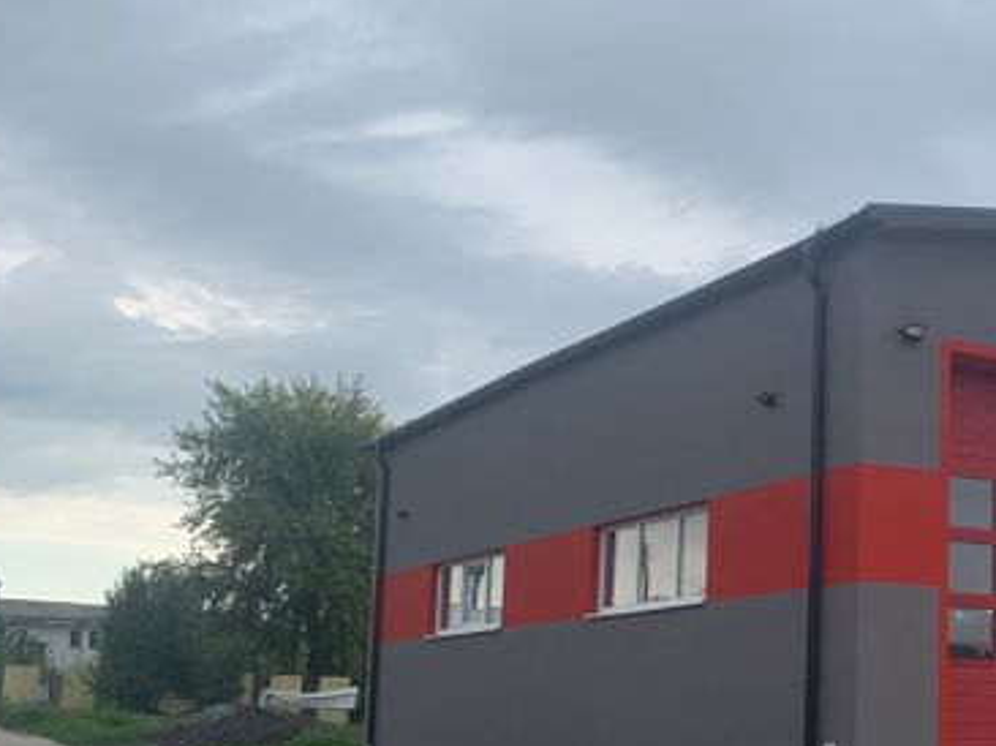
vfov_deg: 26.7
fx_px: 1553
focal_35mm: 54
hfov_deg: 32.7
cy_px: 536
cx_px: 996
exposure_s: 1/1387
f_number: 1.8
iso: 25
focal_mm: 4.25
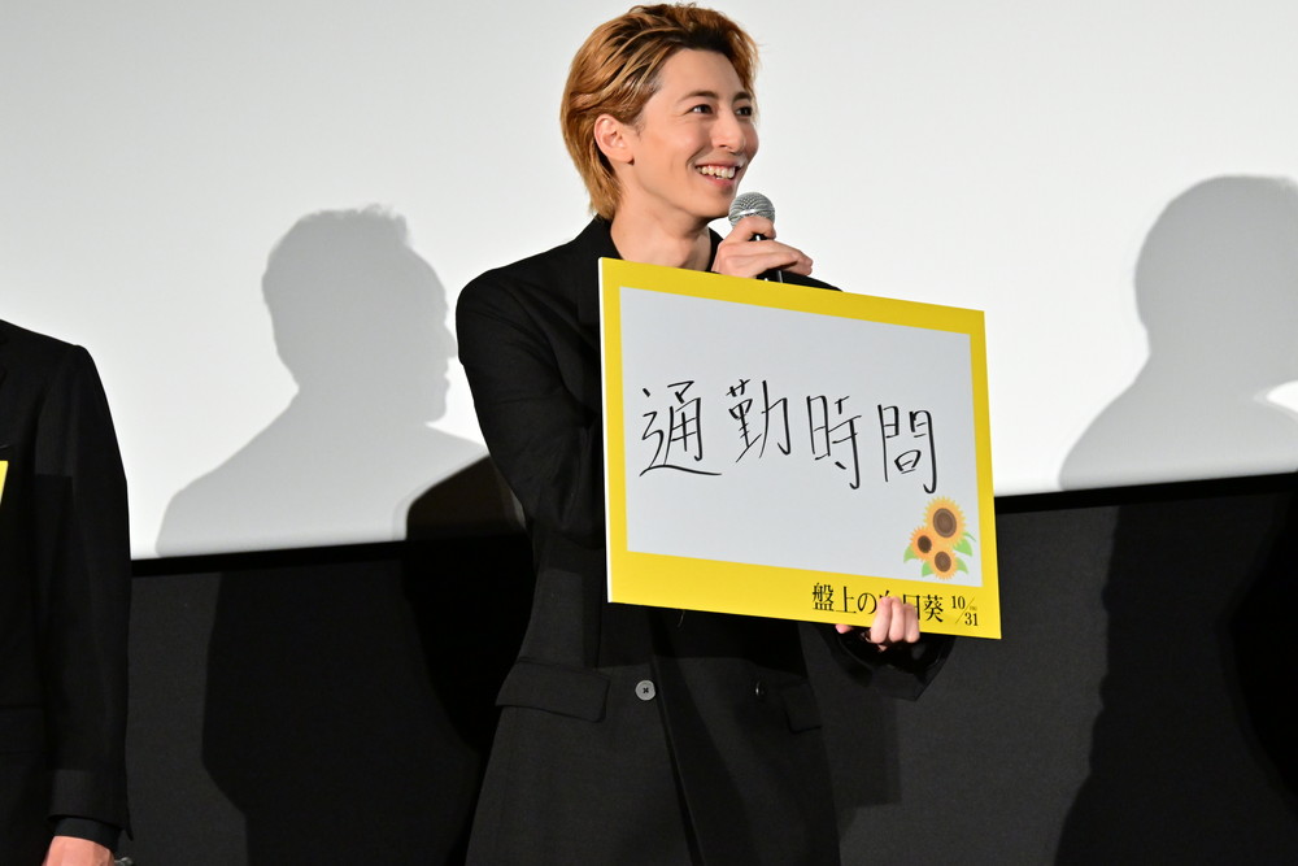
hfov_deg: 13.7
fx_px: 5409
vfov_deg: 9.2
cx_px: 649
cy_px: 433
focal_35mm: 150
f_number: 6.3
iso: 4000
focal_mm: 100
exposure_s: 1/200
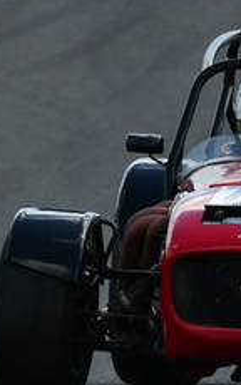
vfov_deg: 0.8
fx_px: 27856
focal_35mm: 2654
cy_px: 109
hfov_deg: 0.5
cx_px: 336
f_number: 11
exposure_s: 1/640
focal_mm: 500
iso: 800
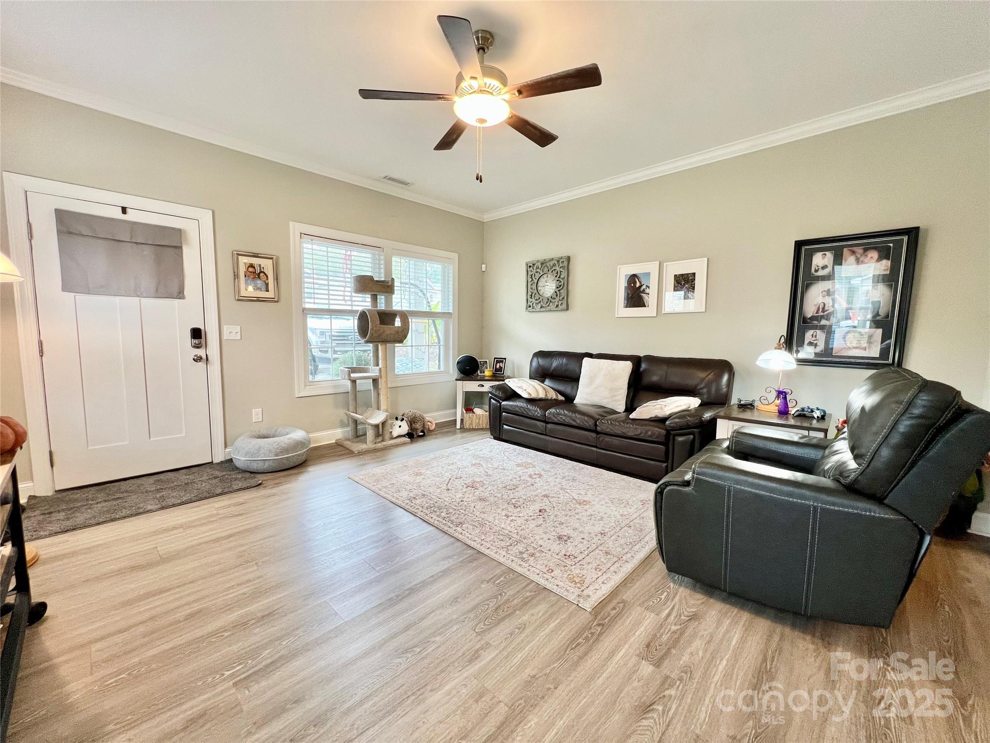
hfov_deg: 106.2
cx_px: 495
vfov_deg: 89.9
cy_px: 372
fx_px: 372
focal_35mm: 13
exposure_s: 1/60
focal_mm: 1.57
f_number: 1.8
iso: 160
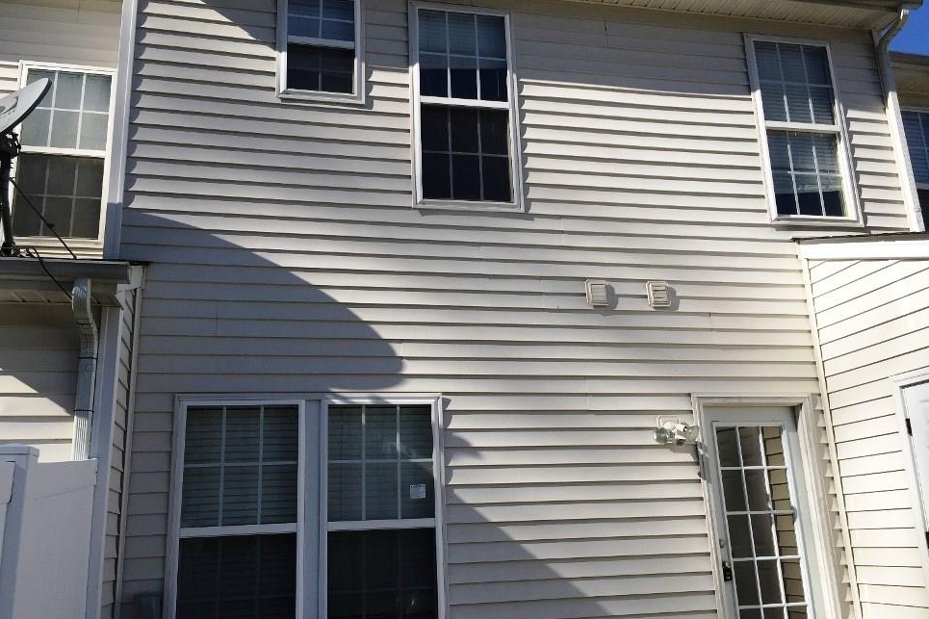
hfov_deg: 58.7
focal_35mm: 32
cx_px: 456
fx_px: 826
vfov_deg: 41.1
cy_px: 314
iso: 32
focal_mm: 4.15
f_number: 2.2
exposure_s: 1/2475
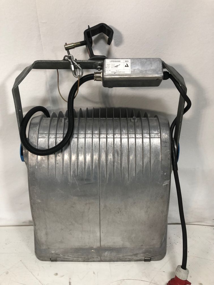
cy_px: 142
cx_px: 107
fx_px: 231
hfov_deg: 49.7
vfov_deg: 63.4
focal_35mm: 28
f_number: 1.8
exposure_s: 1/30
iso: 25
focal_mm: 3.99
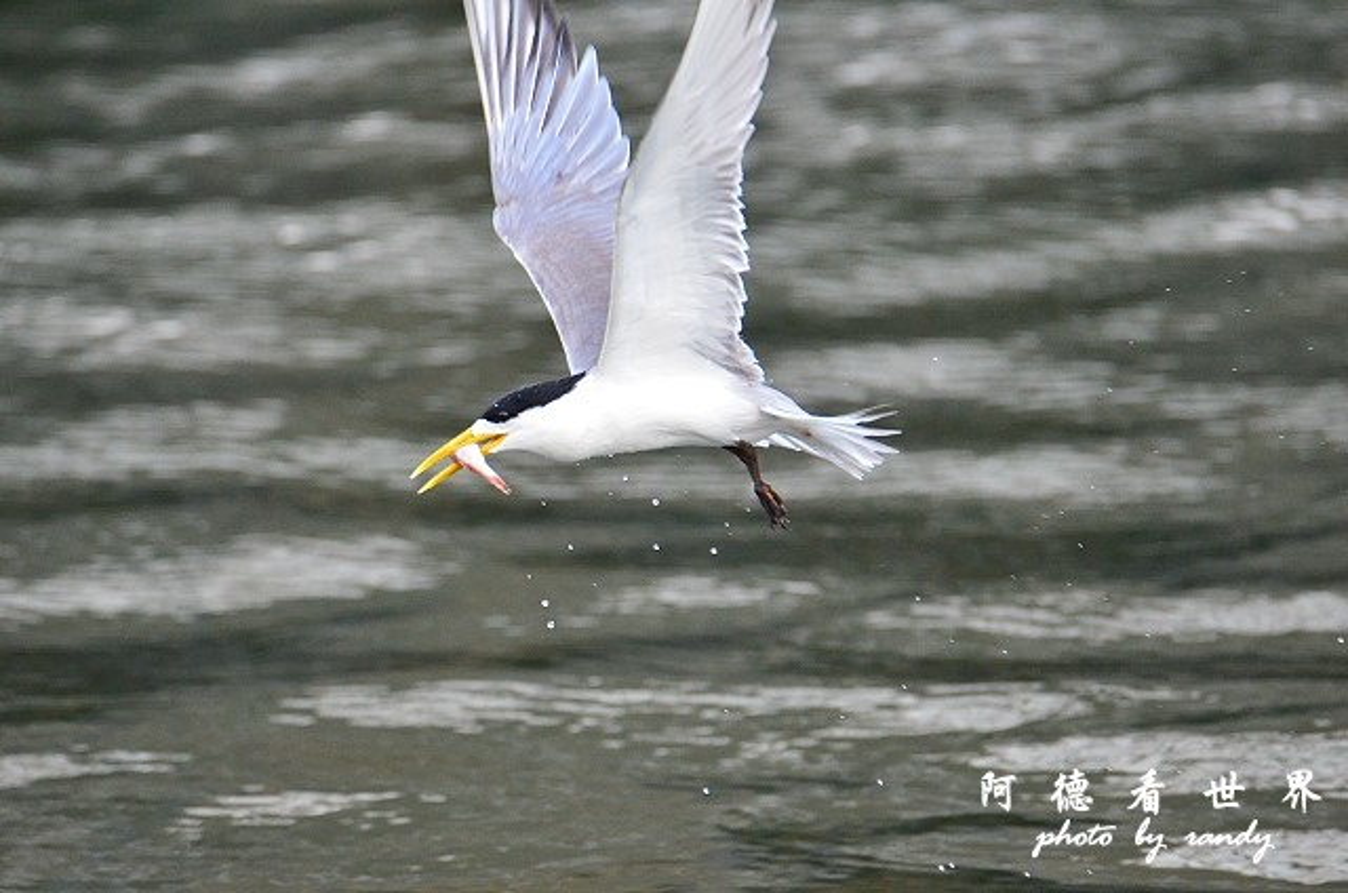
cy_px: 446
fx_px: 28027
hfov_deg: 2.8
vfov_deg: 1.8
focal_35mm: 750
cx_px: 674
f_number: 6.3
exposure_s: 1/1000
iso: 2800
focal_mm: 500
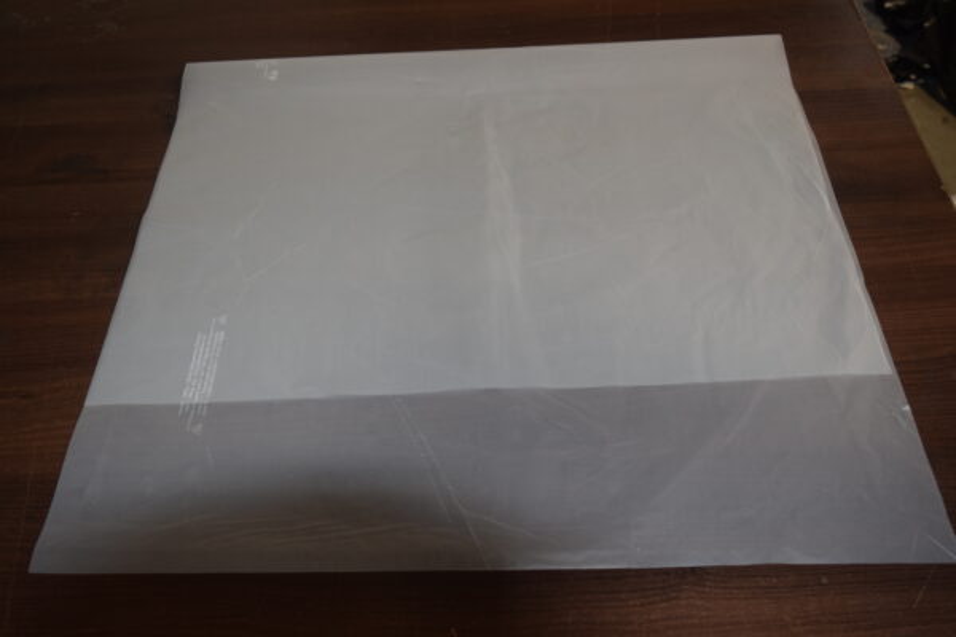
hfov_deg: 49.6
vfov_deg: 34.2
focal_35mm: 39
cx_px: 478
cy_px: 318
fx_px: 1036
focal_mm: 26
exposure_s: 1/100
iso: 800
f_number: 5
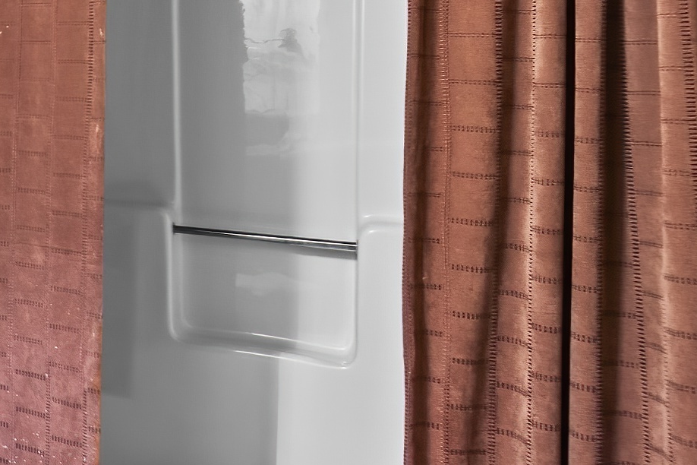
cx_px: -347
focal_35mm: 49
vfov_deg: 27.3
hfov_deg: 27.6
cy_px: 134
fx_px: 949
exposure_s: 3
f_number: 6.3
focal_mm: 10
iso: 200
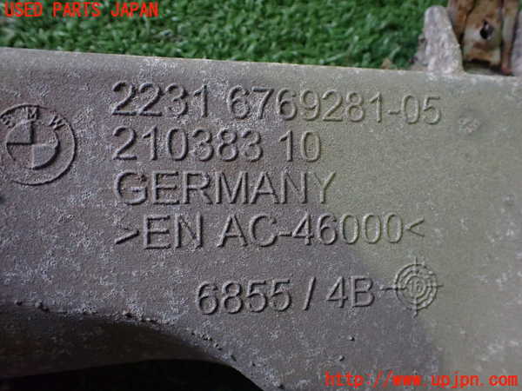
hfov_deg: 60.0
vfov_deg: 46.8
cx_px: 261
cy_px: 196
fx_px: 452
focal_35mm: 30
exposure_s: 1/100
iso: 800
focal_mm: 5.4
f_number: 2.3
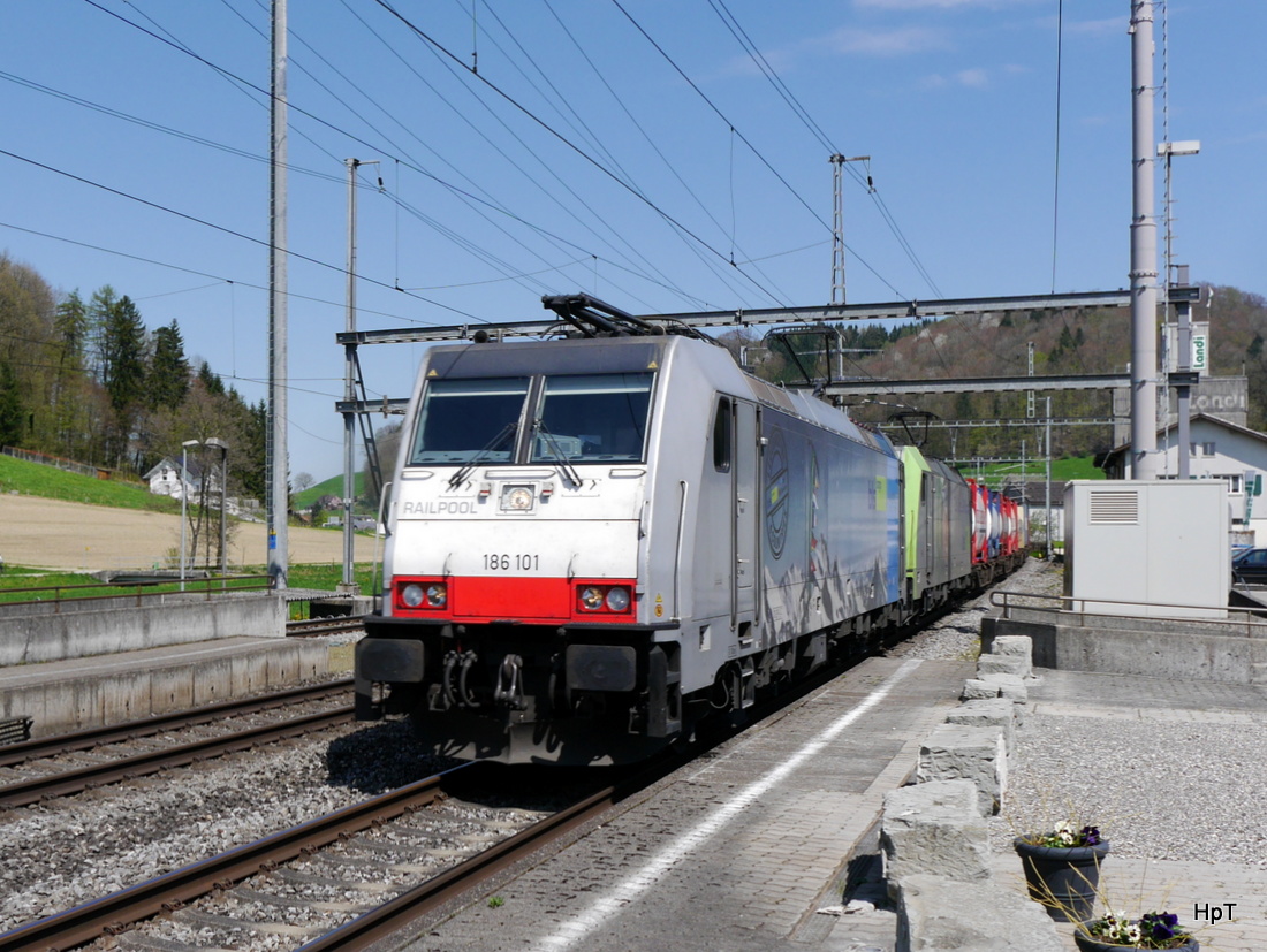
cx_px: 634
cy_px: 476
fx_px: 1026
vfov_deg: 49.8
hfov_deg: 63.4
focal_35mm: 28
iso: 160
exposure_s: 1/500
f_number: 8
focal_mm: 14
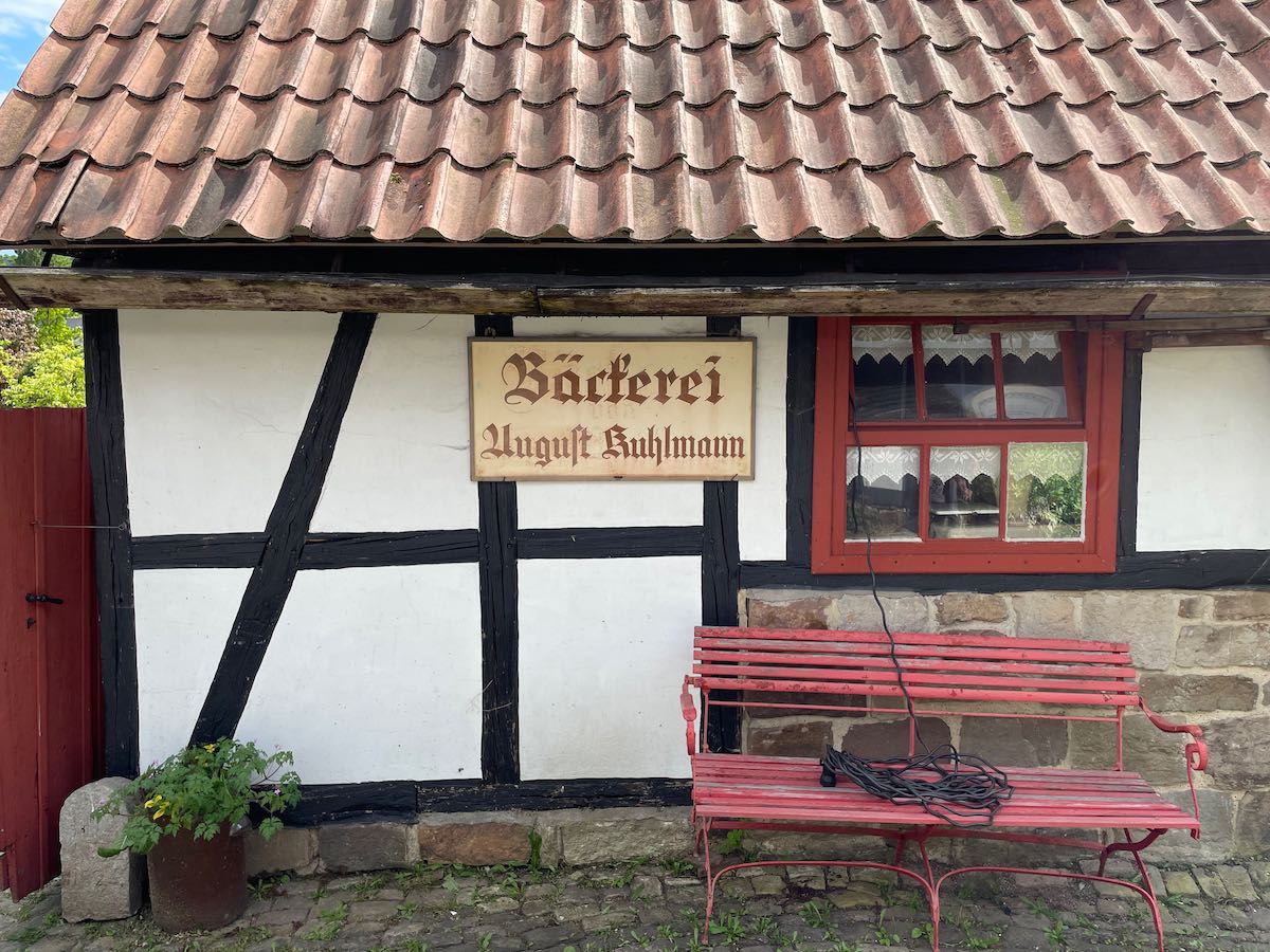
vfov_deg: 53.1
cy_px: 476
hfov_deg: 67.3
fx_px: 954
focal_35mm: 26
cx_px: 635
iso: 32
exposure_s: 1/1667
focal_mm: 4.2
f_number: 1.6
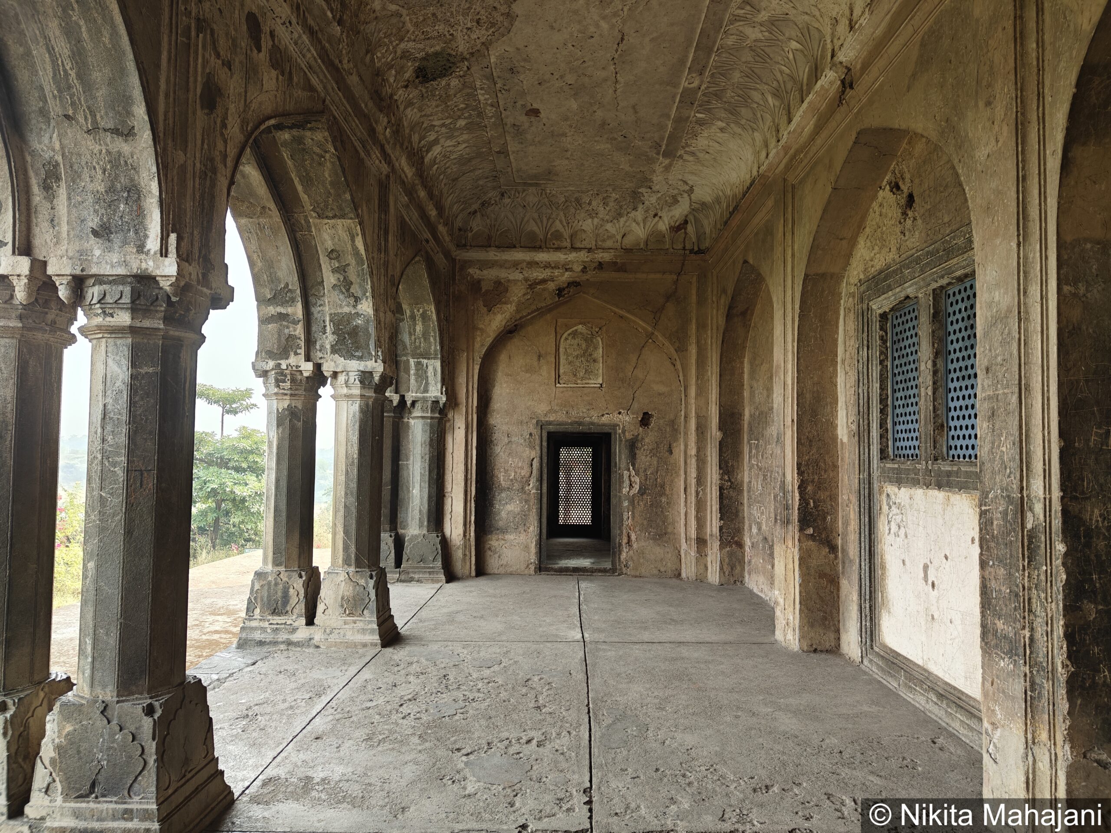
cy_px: 416
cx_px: 556
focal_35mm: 24
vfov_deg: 56.8
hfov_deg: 71.6
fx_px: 770
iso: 50
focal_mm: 5.59
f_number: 1.8
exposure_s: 1/573
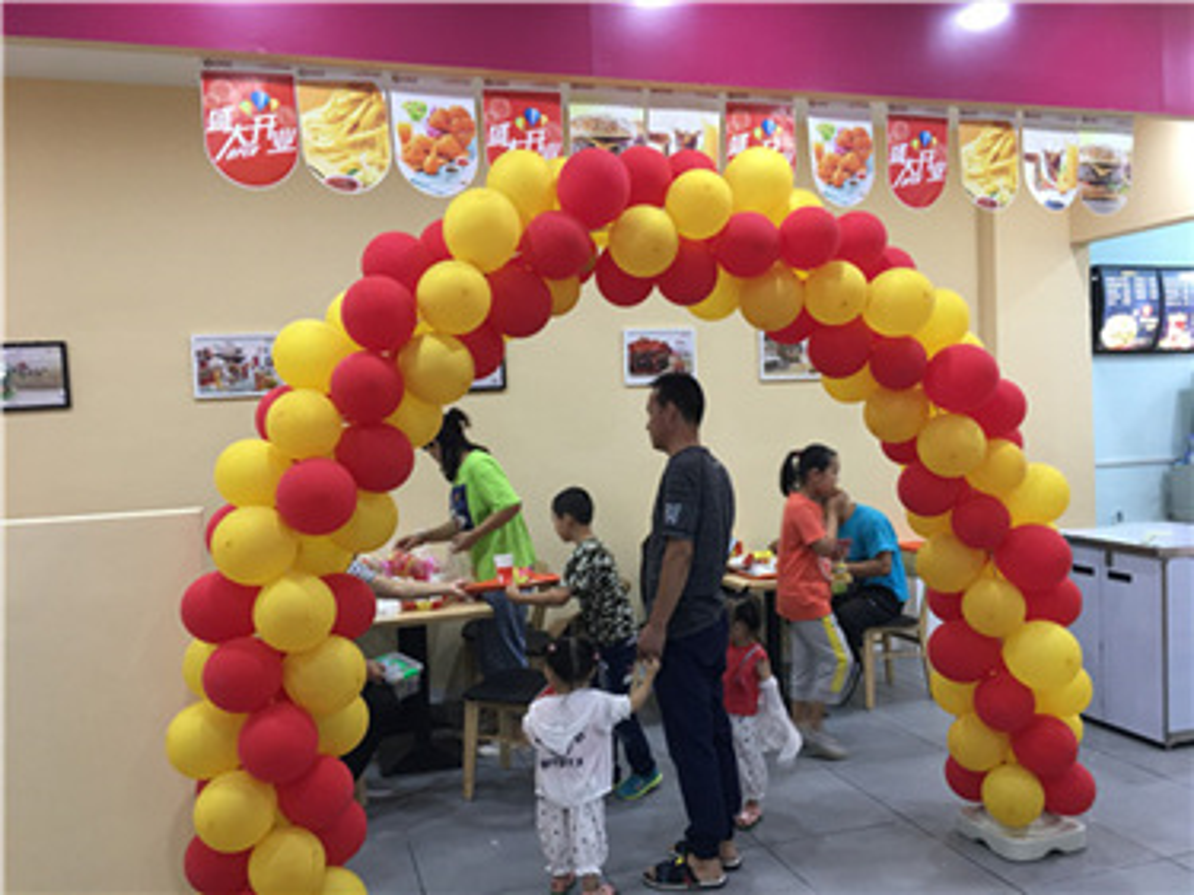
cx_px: 597
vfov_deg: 48.2
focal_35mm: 29
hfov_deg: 61.7
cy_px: 448
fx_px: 1000
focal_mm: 4.15
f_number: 2.2
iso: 64
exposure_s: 1/17
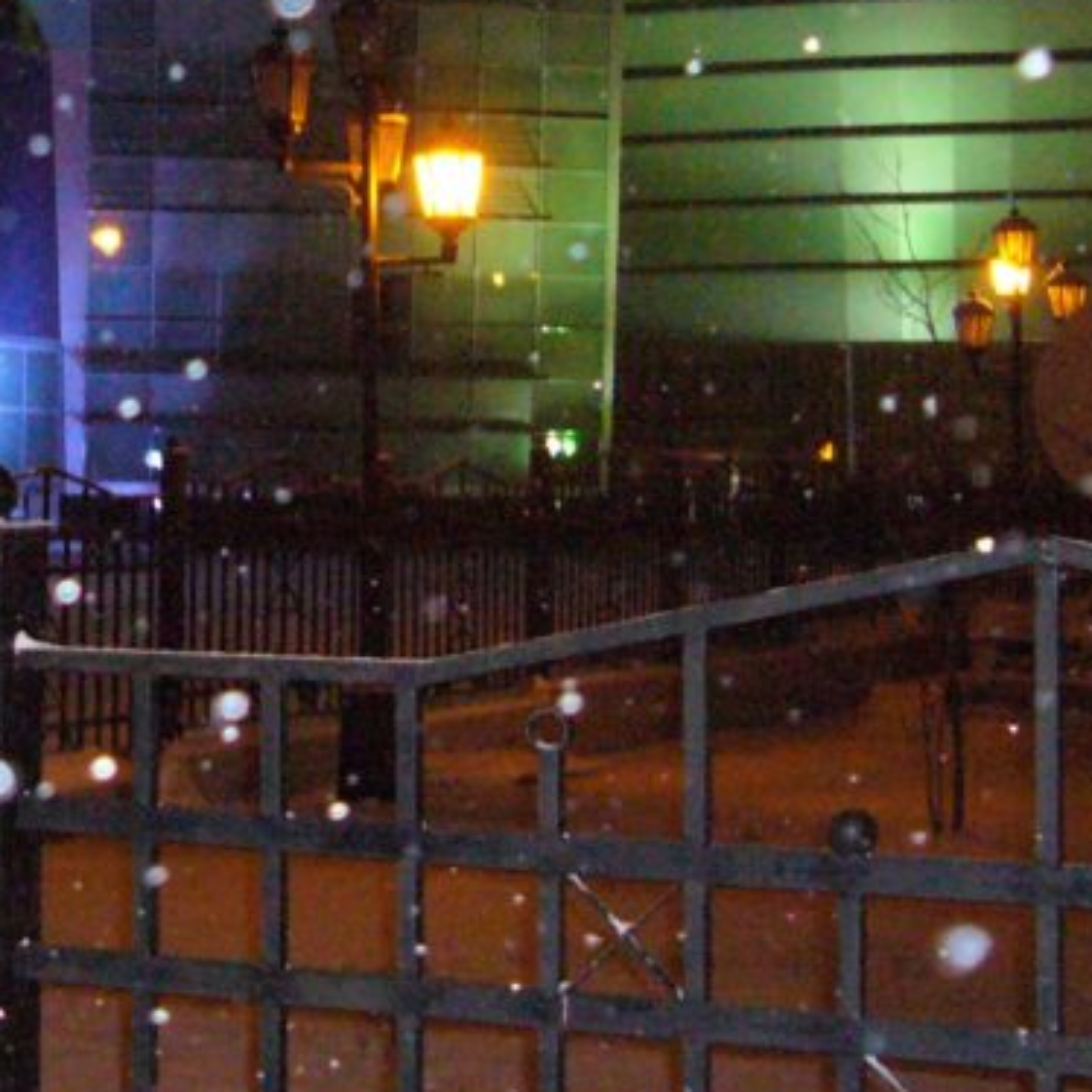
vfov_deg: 20.8
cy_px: 304
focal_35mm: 83
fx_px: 2962
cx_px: -29
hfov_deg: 20.2
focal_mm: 4.9
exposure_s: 1/30
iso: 400
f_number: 2.9
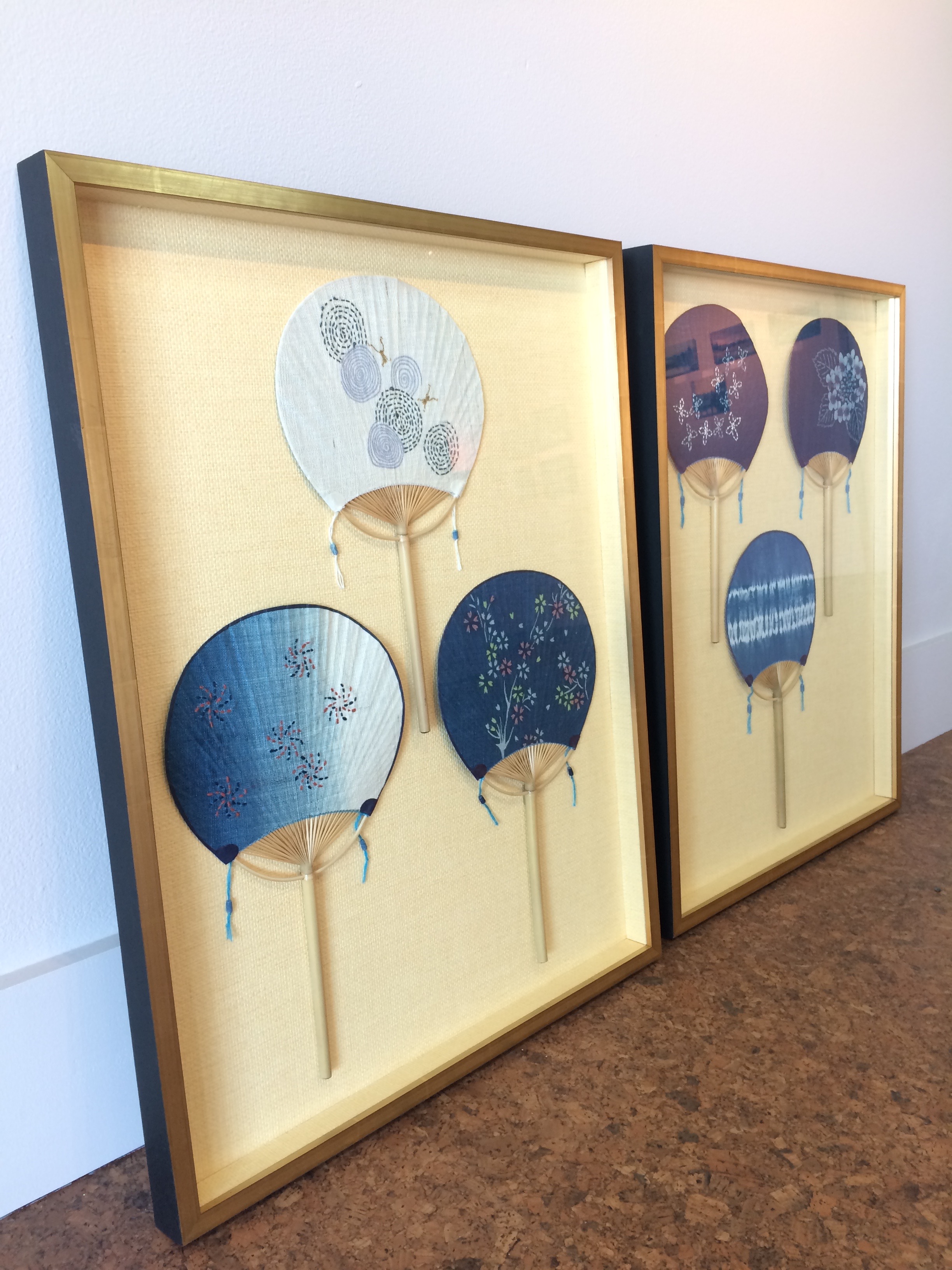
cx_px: 476
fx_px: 1063
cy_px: 635
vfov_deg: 61.7
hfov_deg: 48.2
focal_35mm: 29
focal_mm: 4.15
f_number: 2.2
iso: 64
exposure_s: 1/30
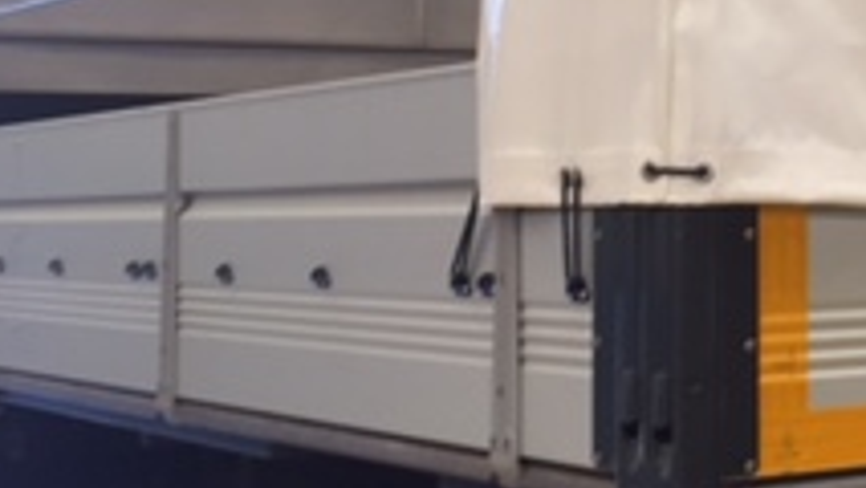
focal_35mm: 95
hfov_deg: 21.3
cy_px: 49
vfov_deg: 12.7
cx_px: 955
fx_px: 2182
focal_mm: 4.15
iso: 32
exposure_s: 1/50
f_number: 2.2
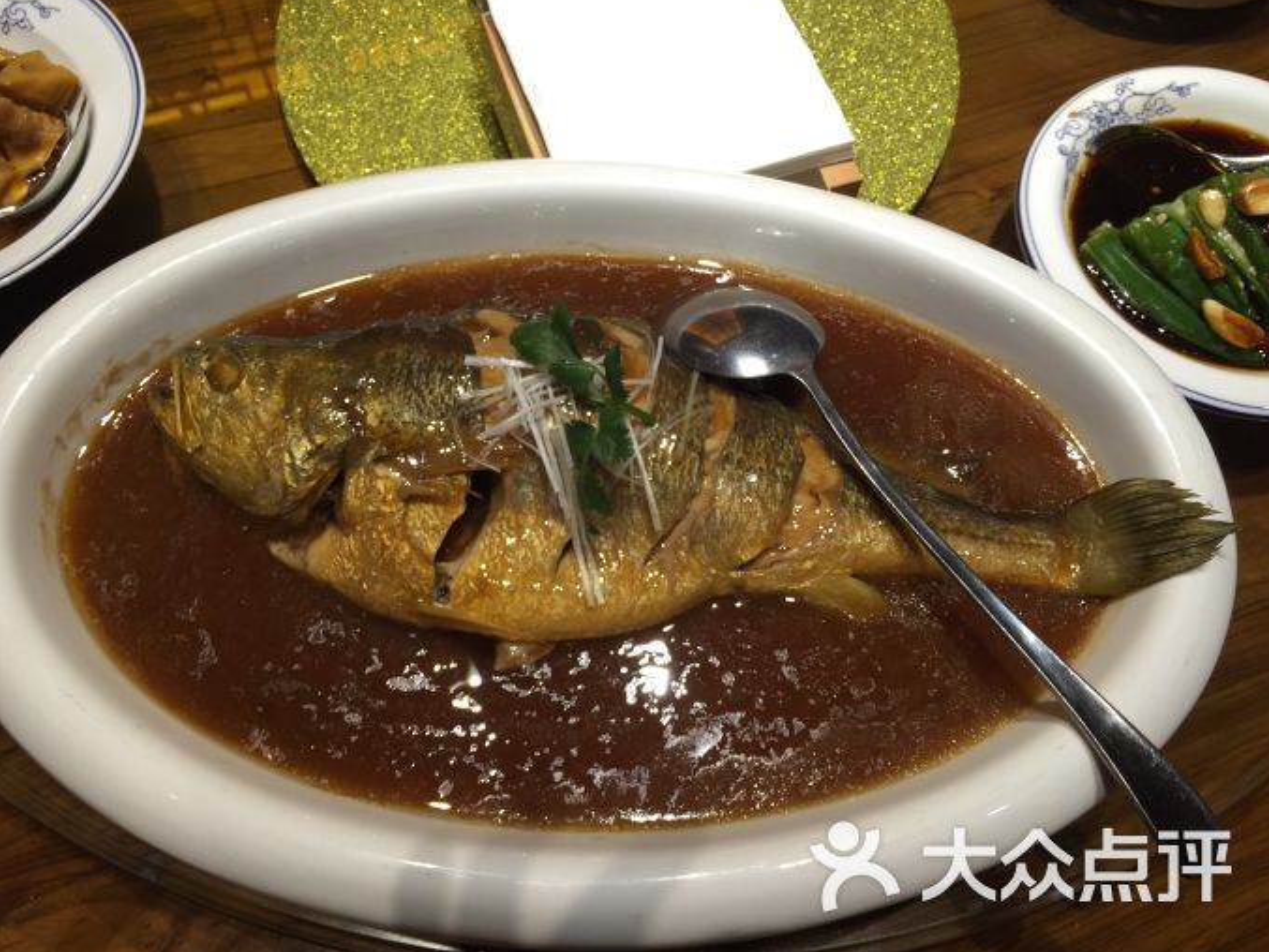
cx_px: 624
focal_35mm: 30
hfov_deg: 60.0
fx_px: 1100
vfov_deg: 46.8
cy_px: 471
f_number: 2.2
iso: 32
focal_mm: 4.15
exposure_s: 1/30
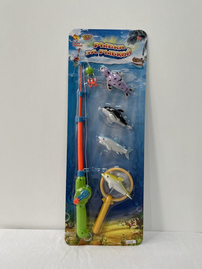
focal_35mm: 27
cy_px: 132
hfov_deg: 51.4
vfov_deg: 65.3
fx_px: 210
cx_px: 103
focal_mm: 4.2
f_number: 1.6
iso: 32
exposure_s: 1/123
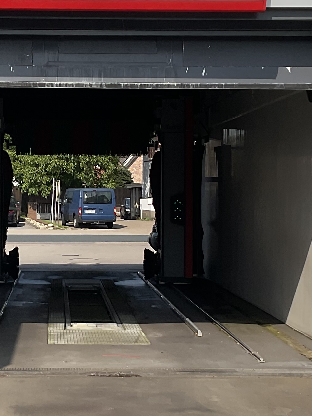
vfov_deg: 22.5
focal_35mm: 87
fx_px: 1046
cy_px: 212
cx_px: 83
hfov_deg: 16.9
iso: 16
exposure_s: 1/2320
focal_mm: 3
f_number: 1.8
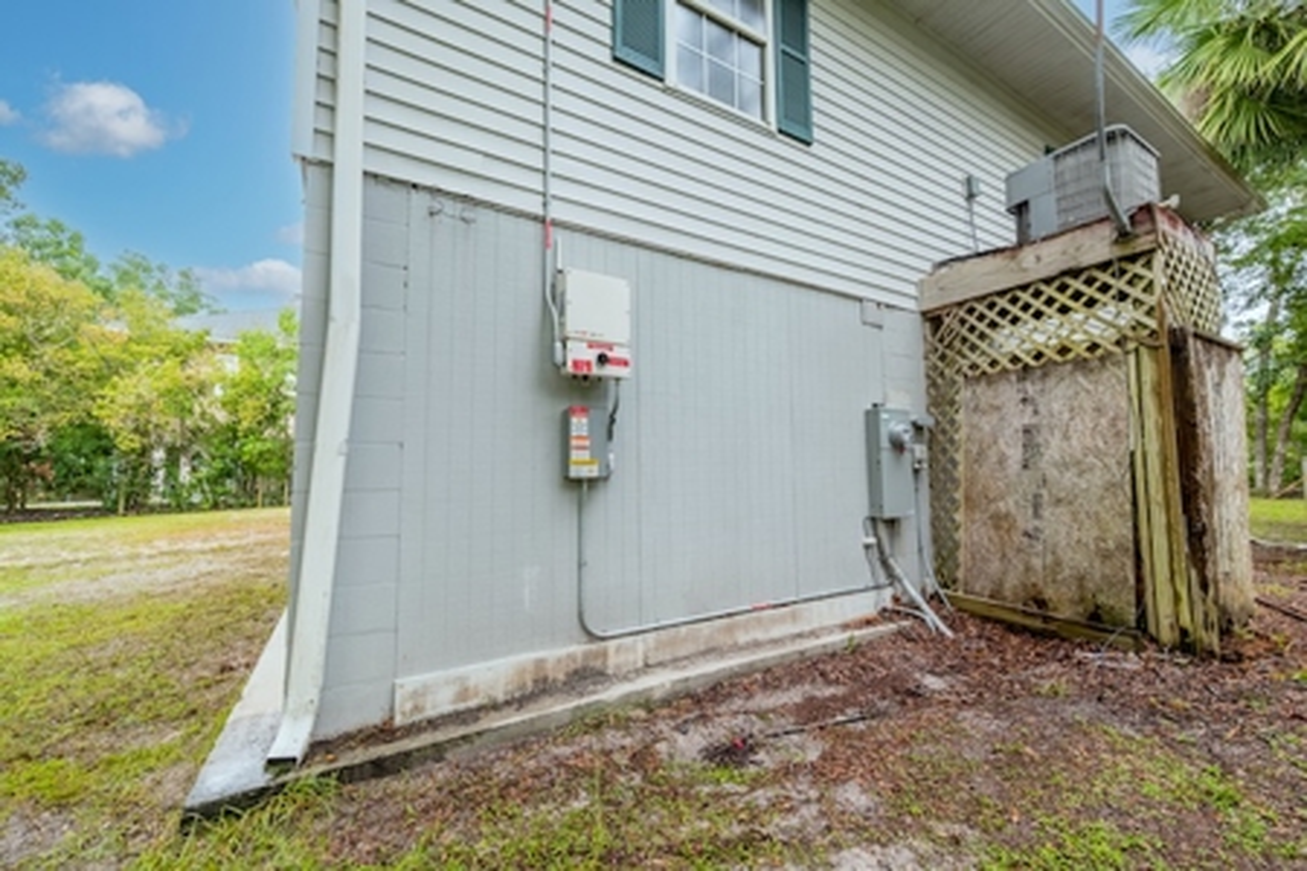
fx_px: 508
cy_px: 436
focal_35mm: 14
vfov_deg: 81.2
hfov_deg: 104.3
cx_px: 654
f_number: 8
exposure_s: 1/1250
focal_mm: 14
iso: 400
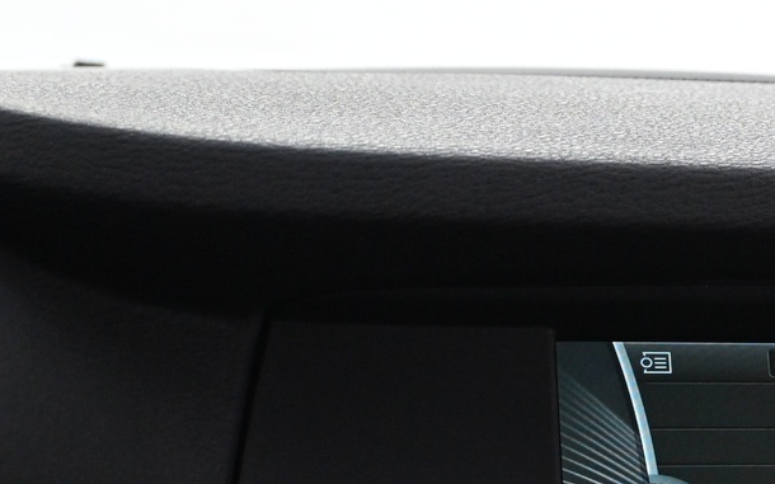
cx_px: 870
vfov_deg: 11.7
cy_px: 395
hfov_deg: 17.9
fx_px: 2358
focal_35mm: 112
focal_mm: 27.5
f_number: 4.5
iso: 2800
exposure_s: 1/40
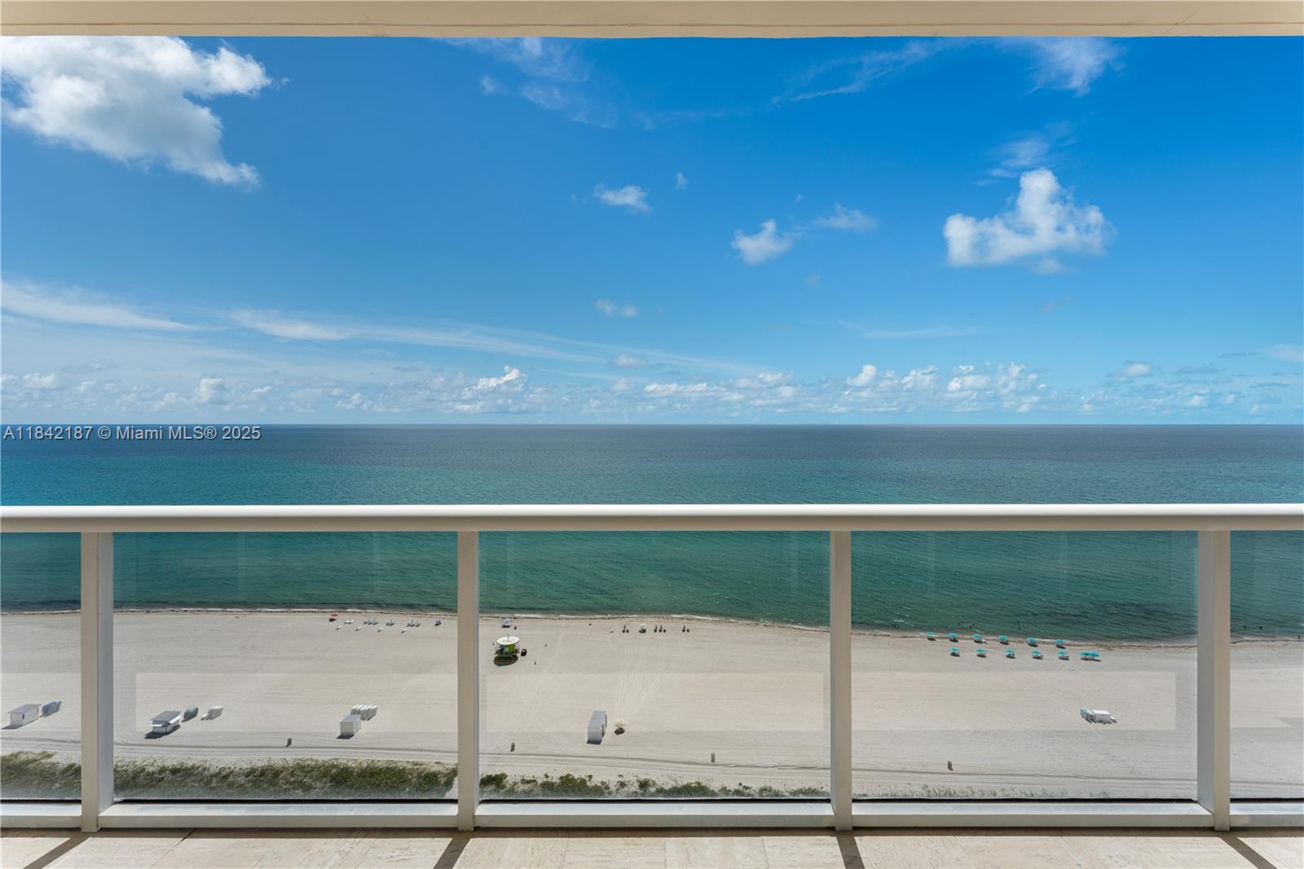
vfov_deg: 81.2
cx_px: 652
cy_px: 434
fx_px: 507
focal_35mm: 14
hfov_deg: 104.3
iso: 100
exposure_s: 1/500
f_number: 10
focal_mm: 14
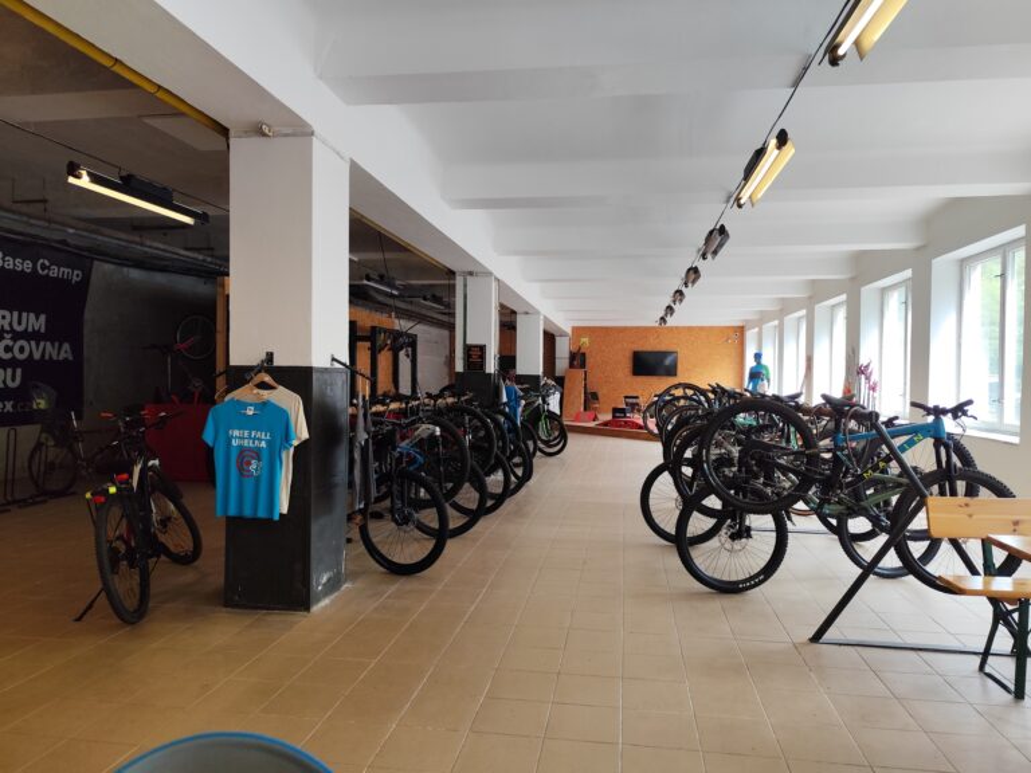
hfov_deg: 73.9
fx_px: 685
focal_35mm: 23
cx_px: 516
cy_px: 386
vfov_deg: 58.9
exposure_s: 1/100
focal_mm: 6.19
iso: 80
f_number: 1.65
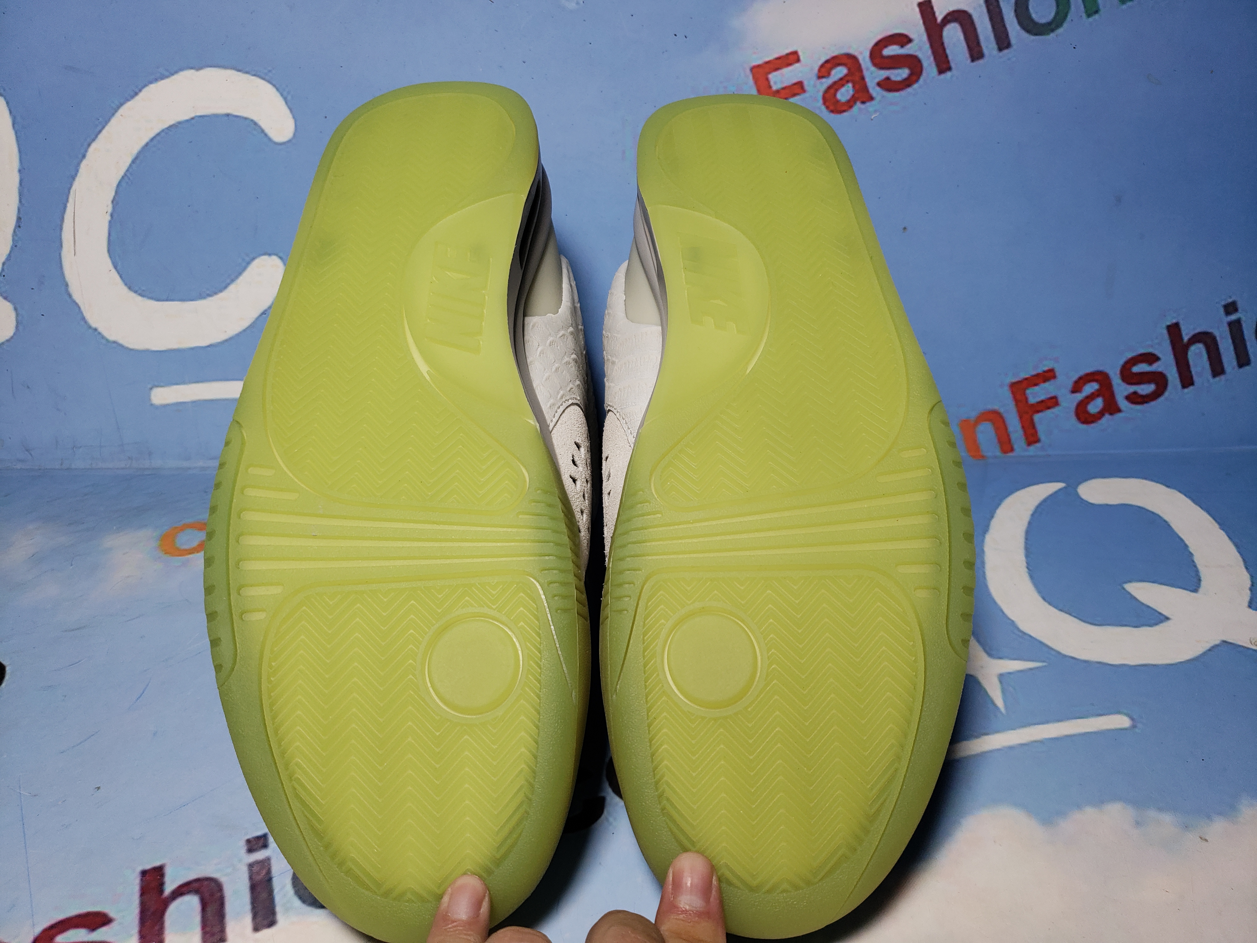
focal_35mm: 26
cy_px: 472
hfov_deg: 67.3
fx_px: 944
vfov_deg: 53.1
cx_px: 628
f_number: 1.5
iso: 50
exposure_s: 1/572
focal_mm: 4.3
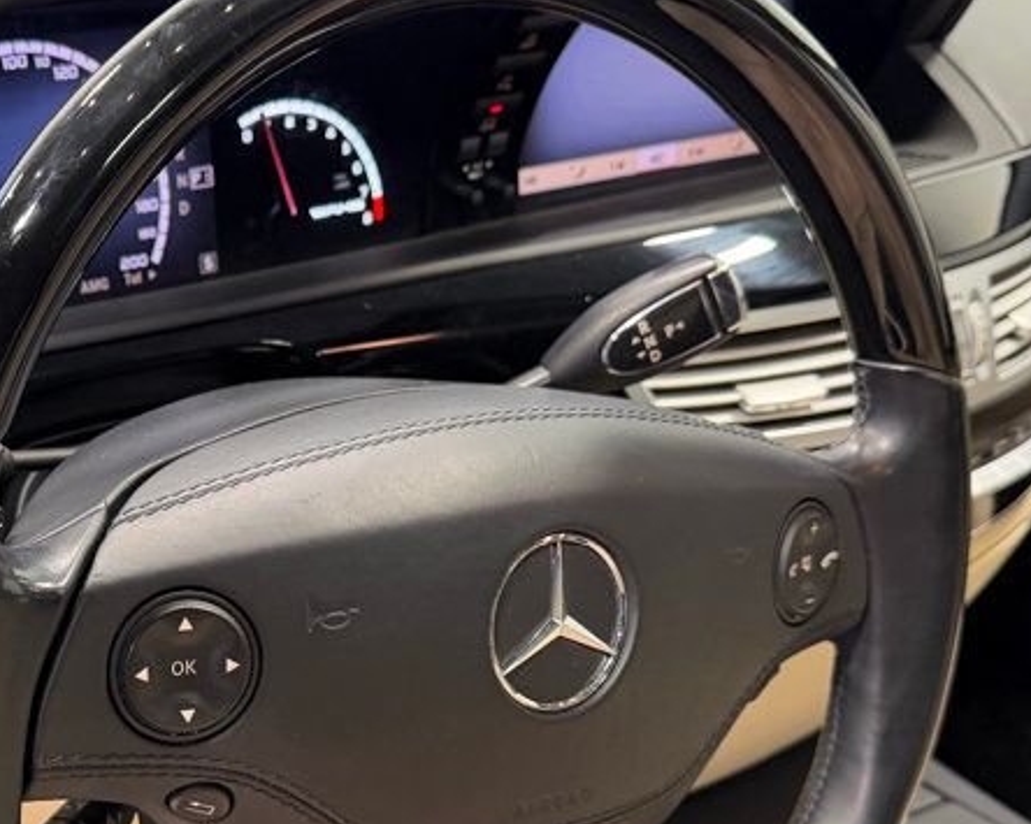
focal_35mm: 54
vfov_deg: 27.8
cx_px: 253
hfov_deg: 34.0
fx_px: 1647
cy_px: 585
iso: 200
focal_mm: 6.76
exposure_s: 1/60
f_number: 1.78
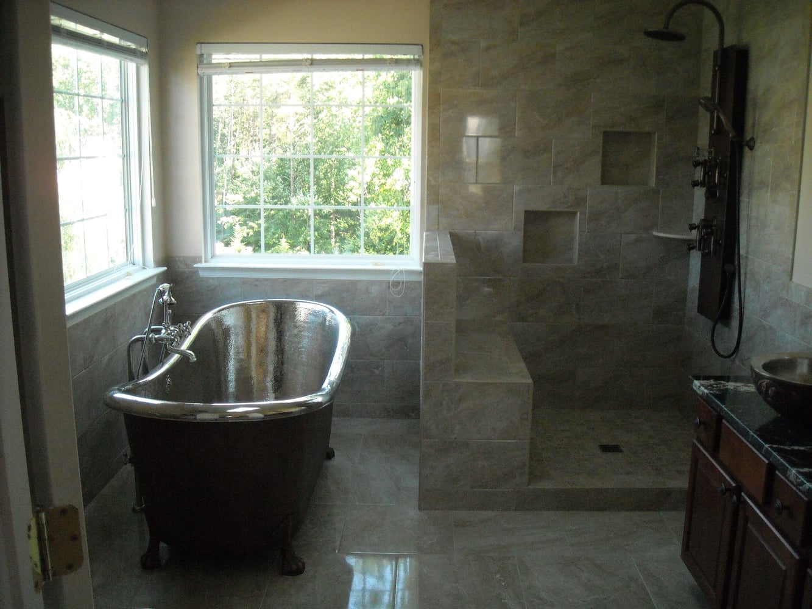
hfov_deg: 52.6
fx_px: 821
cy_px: 304
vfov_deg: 40.7
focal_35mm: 35
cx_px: 406
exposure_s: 1/250
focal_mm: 5.7
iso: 541
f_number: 2.8
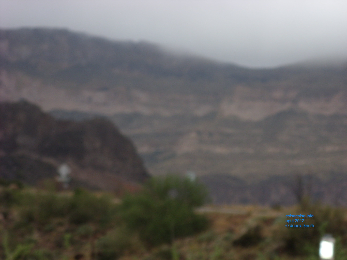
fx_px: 1905
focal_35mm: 190
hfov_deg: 10.4
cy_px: 130
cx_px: 174
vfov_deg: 7.8
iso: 50
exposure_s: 1/148
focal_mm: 31.5
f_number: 4.6
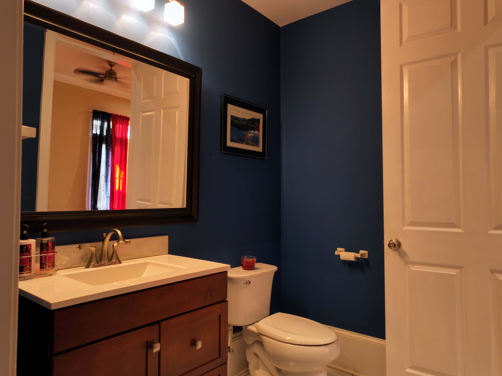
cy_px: 188
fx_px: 348
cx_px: 251
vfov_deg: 56.8
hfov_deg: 71.6
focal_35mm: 24
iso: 140
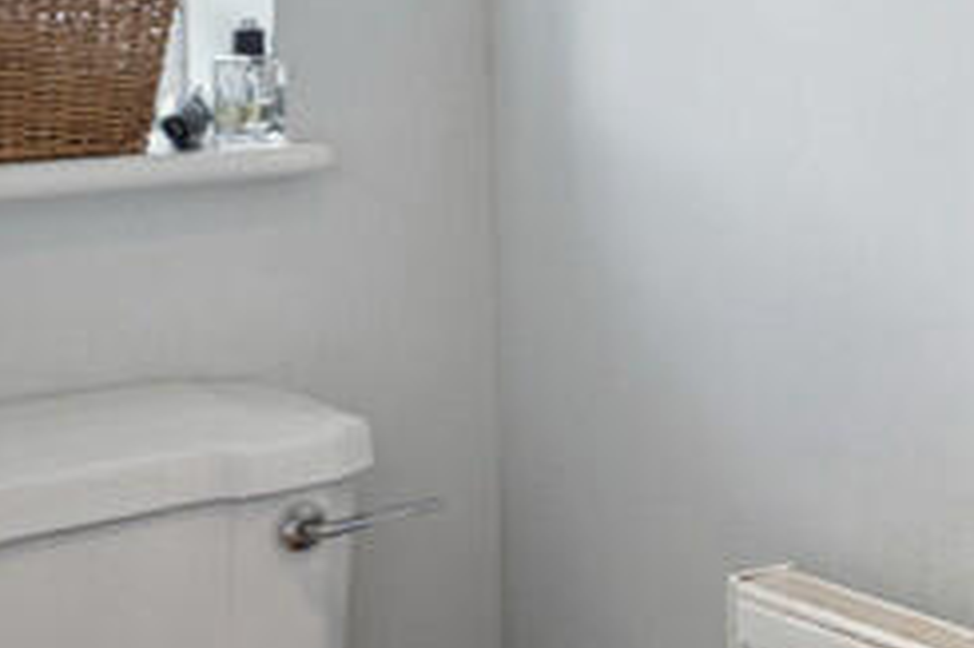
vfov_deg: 19.7
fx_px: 1811
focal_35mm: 67
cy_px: 2
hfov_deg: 25.8
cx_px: 1264
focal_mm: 16
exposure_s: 1/25
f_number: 5.6
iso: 400
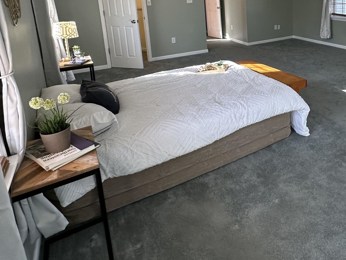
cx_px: 265
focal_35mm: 28
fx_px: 280
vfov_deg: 46.3
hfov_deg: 59.6
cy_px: 41
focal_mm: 2.22
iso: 160
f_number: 2.2
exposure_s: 1/120
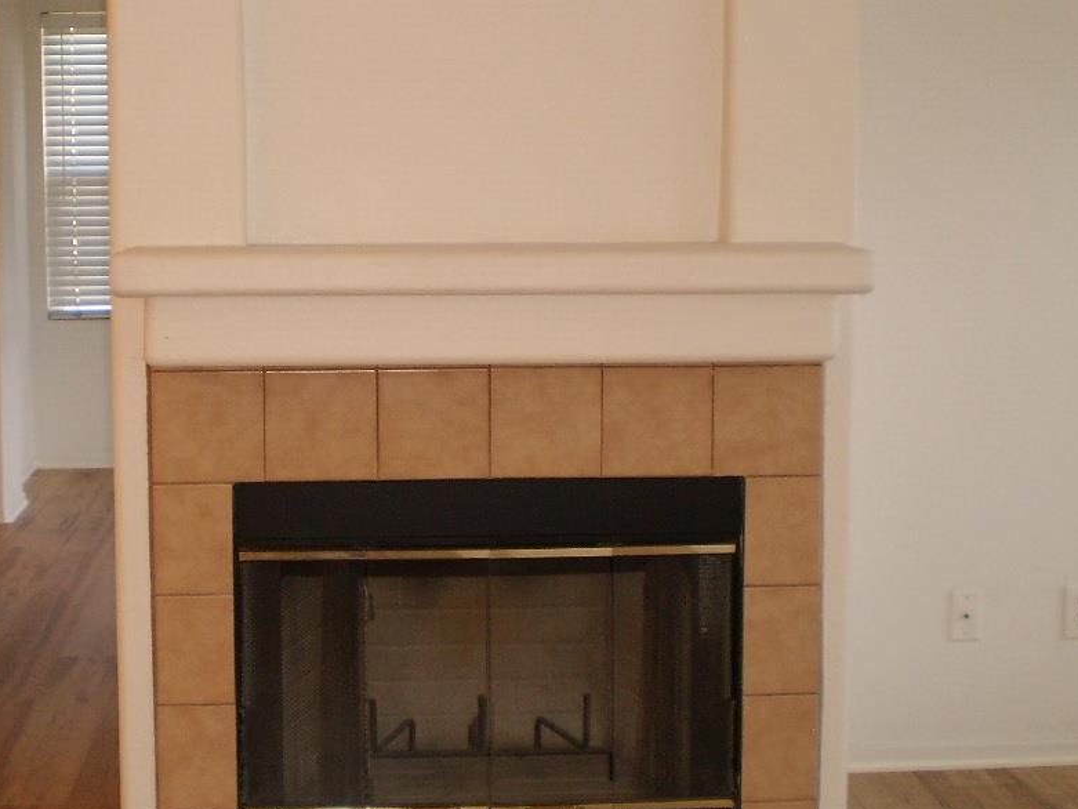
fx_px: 1838
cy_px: 309
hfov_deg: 32.6
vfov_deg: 24.8
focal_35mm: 59
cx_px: 433
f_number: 3.1
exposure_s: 1/30
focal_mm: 6.3
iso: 125
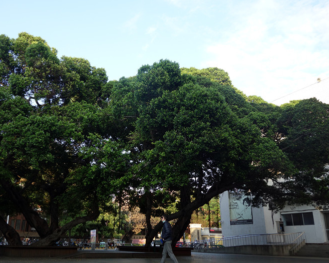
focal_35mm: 32
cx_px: 130
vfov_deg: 45.8
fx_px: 311
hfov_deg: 55.2
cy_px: 133
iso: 125
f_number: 4.5
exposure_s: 1/100
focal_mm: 10.4
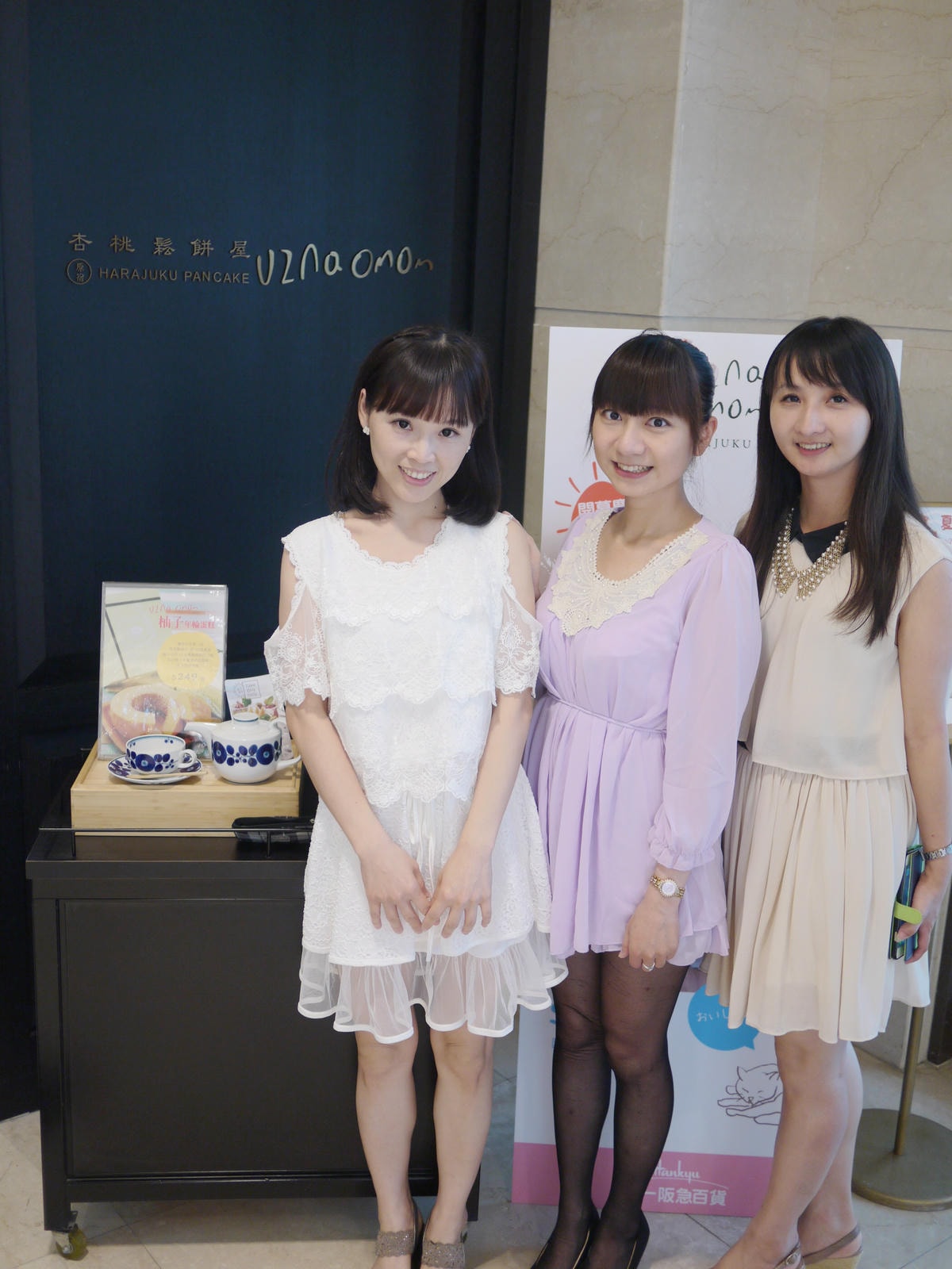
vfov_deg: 46.8
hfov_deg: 36.0
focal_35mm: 40
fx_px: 1467
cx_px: 476
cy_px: 634
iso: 160
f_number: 1.7
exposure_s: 1/100
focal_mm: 20
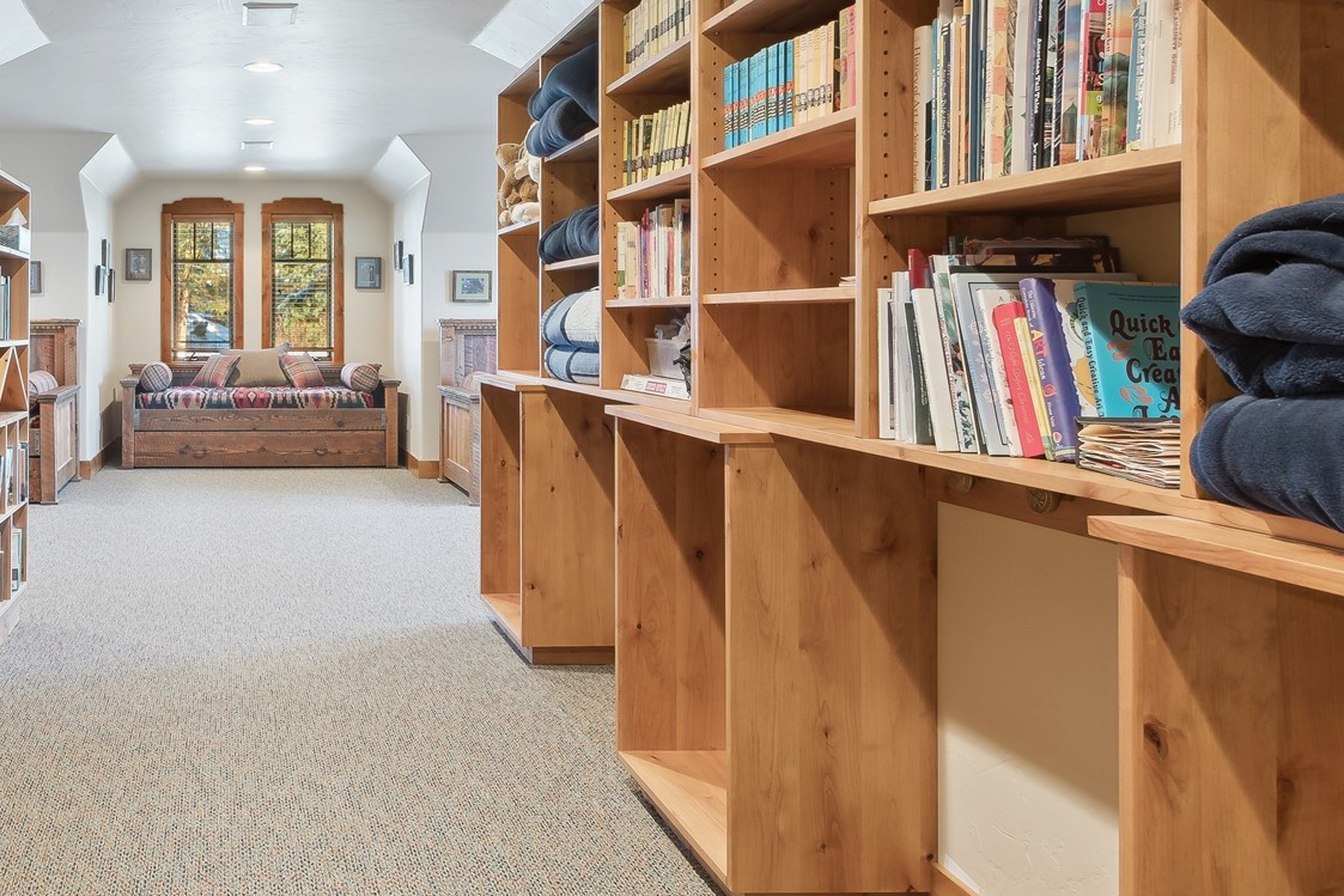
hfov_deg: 58.2
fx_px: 1083
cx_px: 248
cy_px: 285
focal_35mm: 29
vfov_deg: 44.2
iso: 100
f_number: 6.3
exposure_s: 1.6
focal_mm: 10
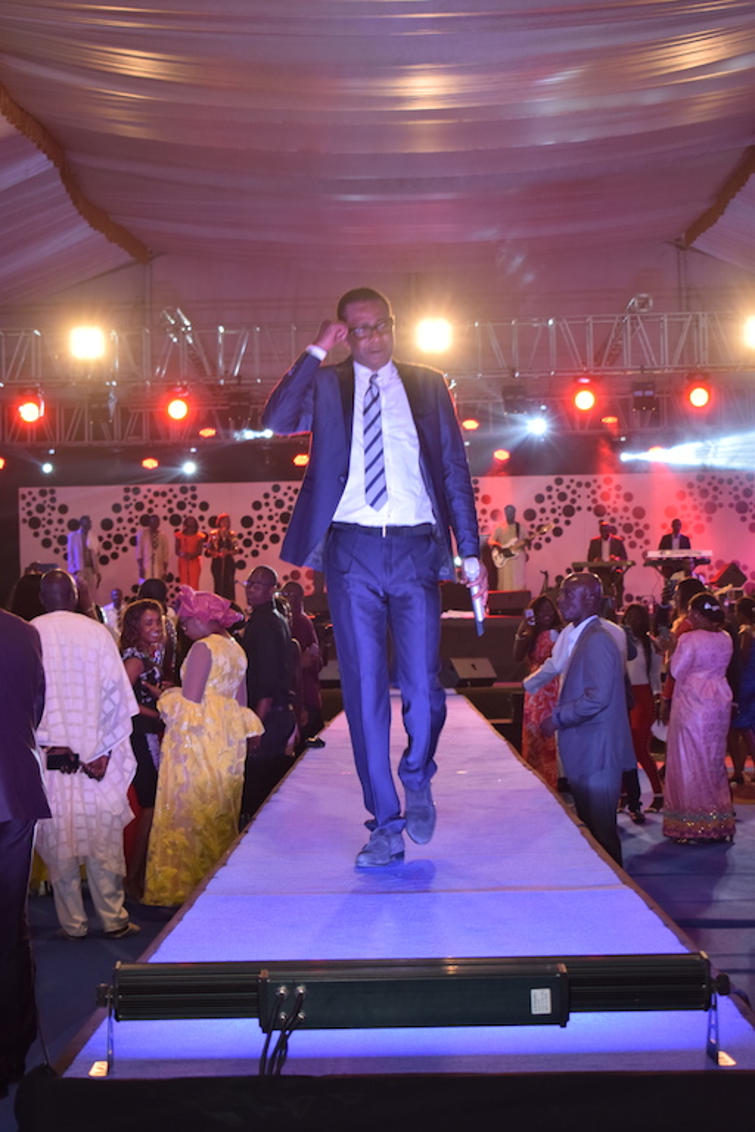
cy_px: 566
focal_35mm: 69
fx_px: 2170
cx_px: 378
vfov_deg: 29.2
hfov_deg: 19.7
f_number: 5.6
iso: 640
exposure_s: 1/80
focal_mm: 46
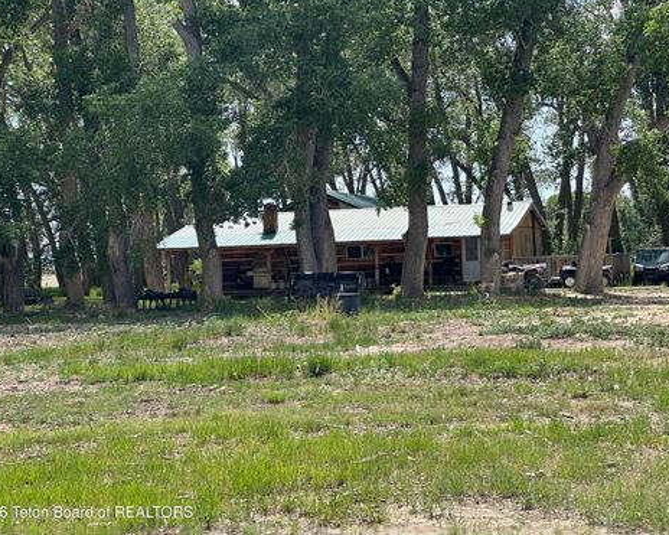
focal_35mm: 81
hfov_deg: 23.6
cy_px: 266
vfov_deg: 18.9
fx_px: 1603
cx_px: 322
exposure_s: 1/407
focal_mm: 9
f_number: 2.8
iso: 32
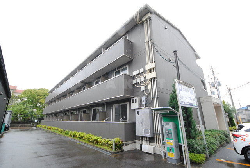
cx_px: 125
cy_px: 84
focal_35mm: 16
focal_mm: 10.5
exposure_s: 1/250
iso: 1600
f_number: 8
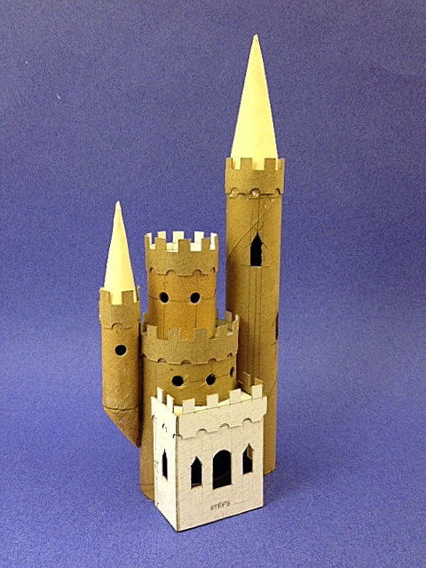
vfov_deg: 52.6
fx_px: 574
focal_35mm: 35
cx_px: 213
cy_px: 284
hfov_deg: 40.7
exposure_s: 1/20
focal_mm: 4.28
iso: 200
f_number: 2.4
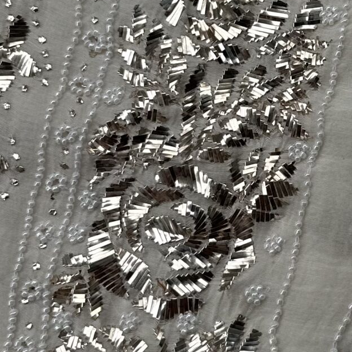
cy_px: 118
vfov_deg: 19.9
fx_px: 1001
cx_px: 316
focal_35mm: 87
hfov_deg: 19.6
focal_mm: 6.86
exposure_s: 1/3472
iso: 80
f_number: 1.78
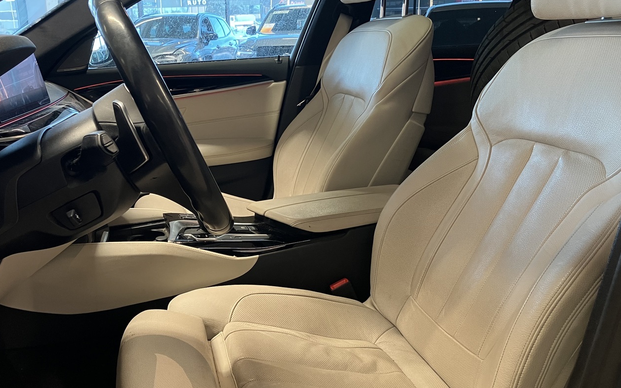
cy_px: 219
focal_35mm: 34
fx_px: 576
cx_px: 272
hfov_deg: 56.5
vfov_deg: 37.2
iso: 250
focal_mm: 3.99
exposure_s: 1/49
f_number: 1.8
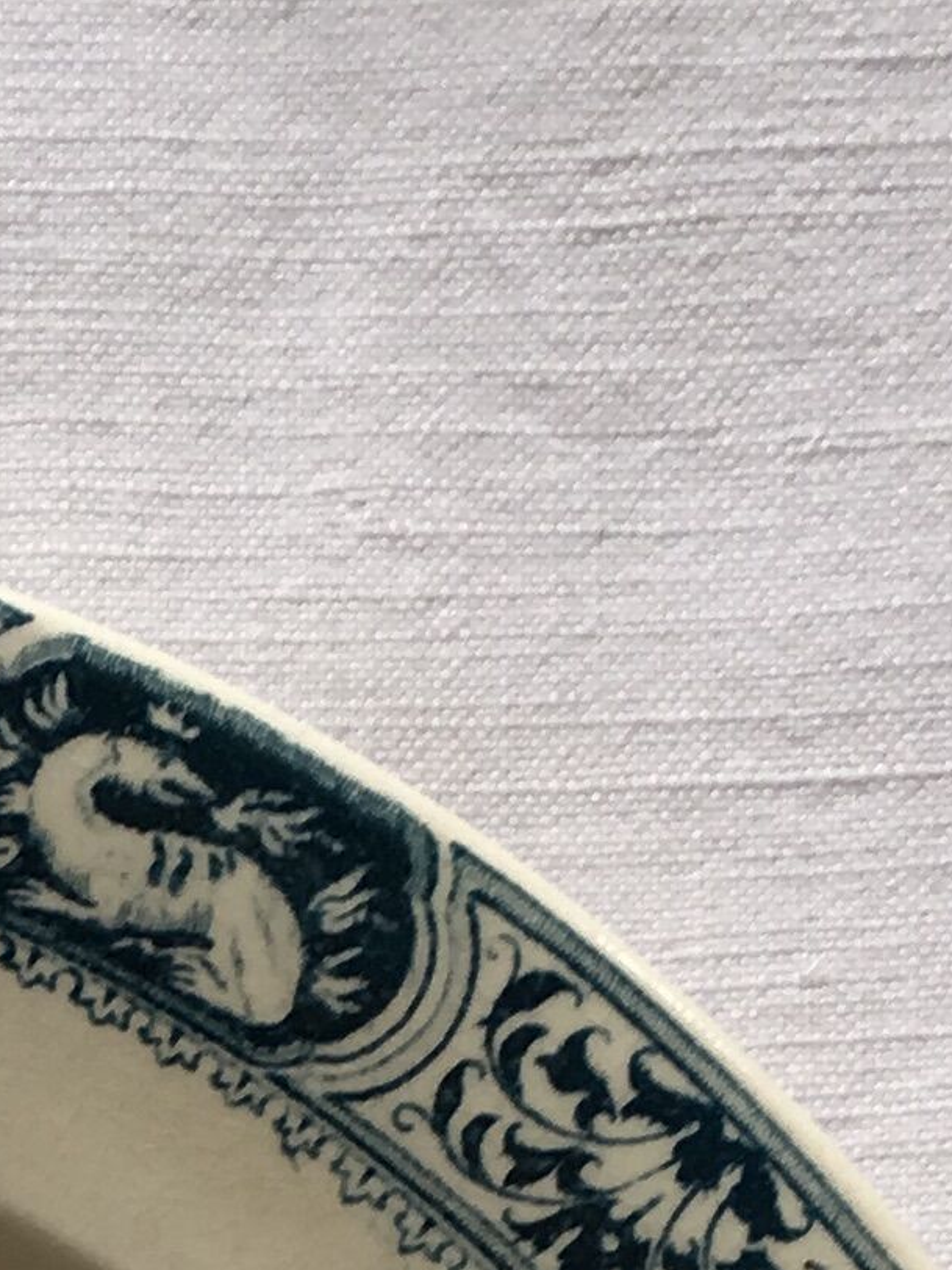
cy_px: 2296
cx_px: -680
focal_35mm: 144
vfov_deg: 12.5
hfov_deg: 9.8
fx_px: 5280
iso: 25
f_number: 2.2
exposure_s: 1/50
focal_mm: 4.15
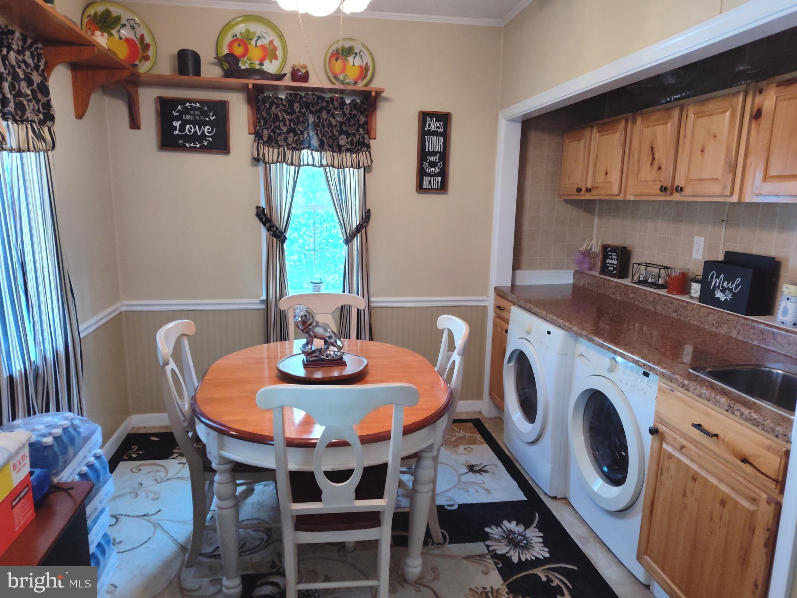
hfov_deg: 73.9
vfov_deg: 58.9
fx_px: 530
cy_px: 299
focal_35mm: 23
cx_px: 398
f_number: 1.8
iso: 1044
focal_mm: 5.56
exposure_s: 1/120
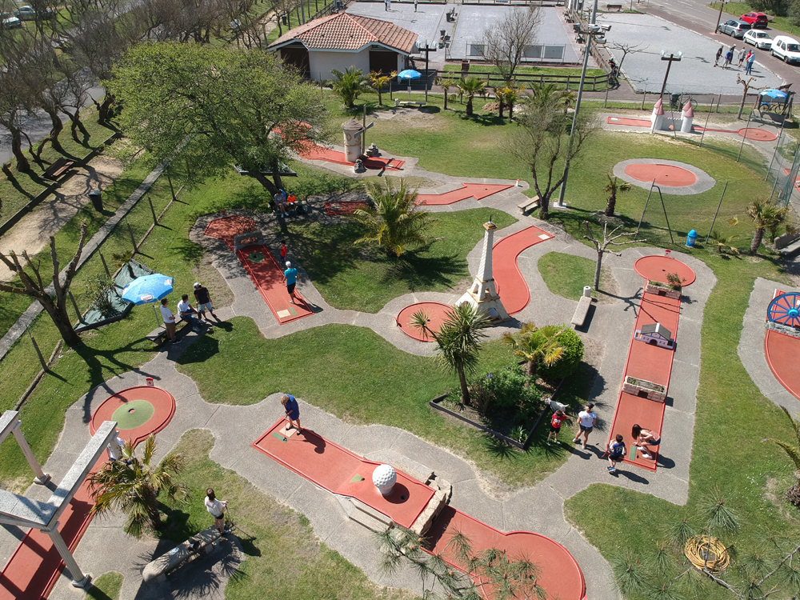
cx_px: 400
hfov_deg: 69.4
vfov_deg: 54.9
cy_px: 300
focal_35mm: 25
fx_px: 578
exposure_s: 1/800
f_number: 2.6
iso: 100
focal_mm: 4.49
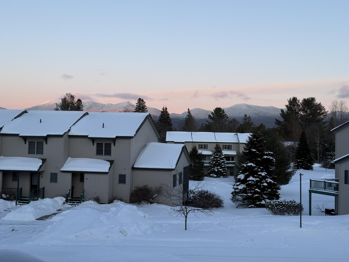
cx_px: 174
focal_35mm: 48
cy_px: 131
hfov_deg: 39.7
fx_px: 484
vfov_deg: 30.3
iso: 64
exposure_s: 1/273
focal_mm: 6.76
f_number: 1.78
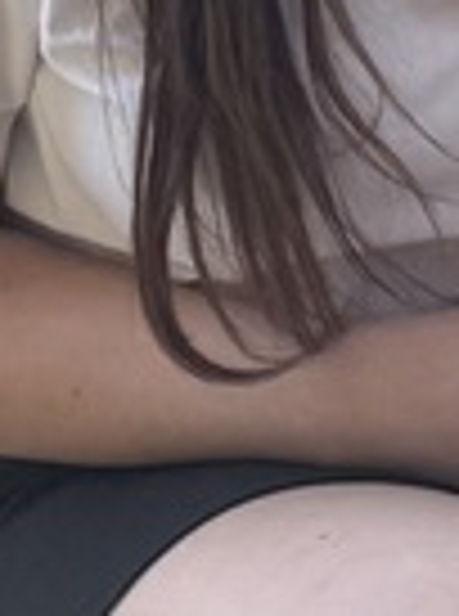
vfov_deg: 9.9
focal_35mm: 180
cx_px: 1287
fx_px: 3197
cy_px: -769
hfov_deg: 7.4
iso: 320
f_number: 1.78
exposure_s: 1/60
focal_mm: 6.76
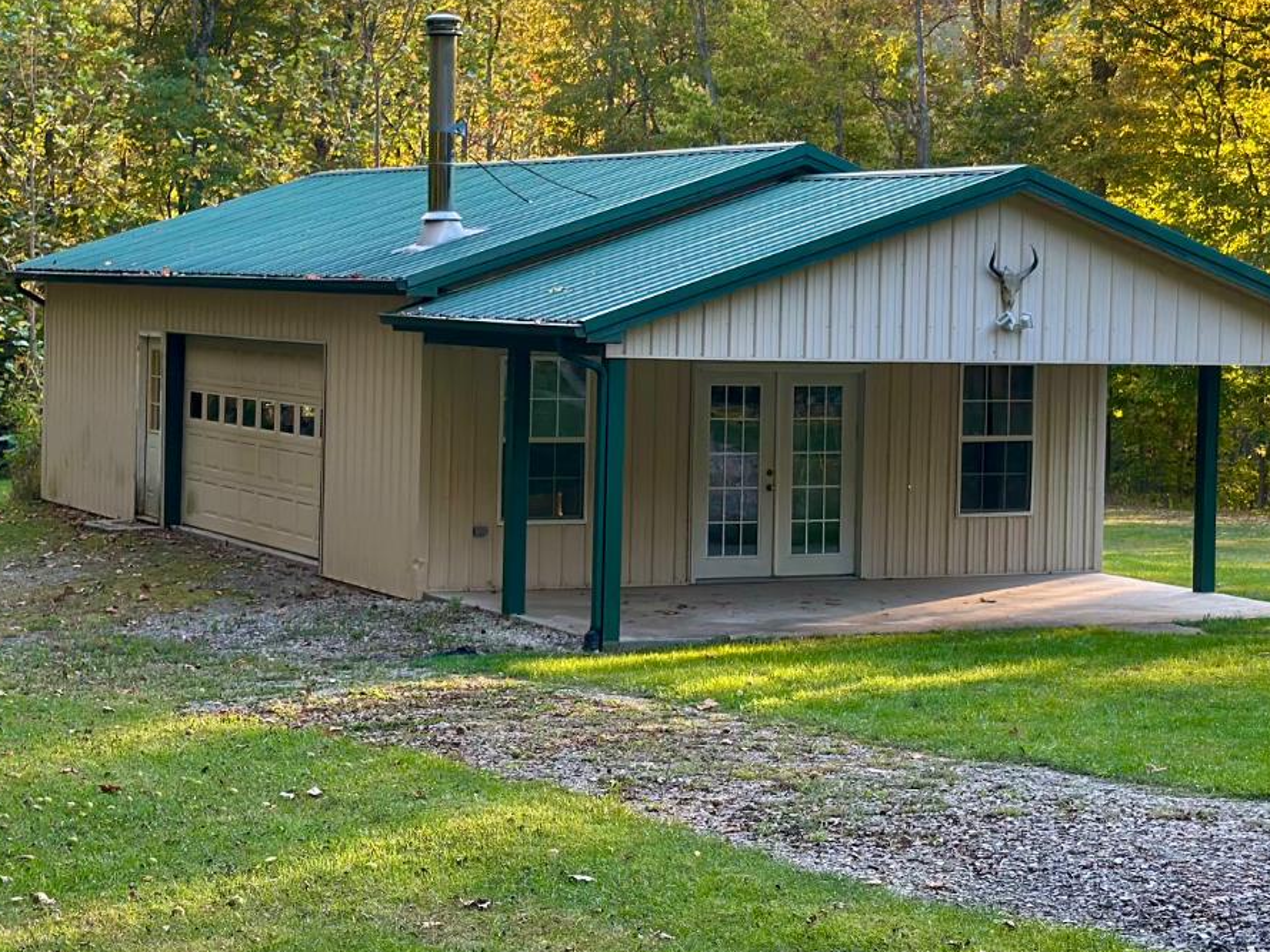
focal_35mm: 81
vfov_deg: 18.2
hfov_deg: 24.1
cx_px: 686
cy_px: 360
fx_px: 2972
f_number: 1.78
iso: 80
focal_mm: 6.86
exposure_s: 1/216
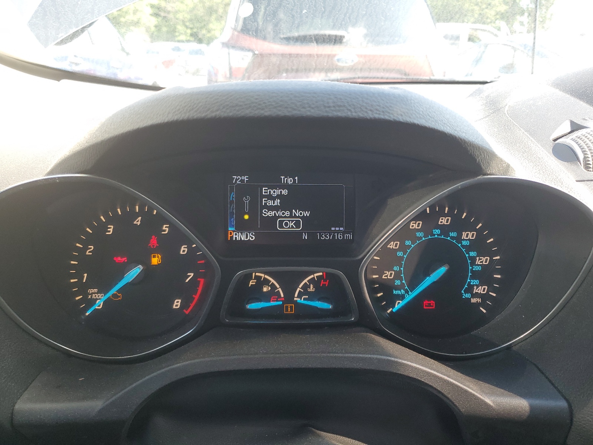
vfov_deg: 53.1
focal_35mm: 26
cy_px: 222
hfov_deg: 67.3
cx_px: 296
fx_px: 445
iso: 50
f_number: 1.5
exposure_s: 1/130
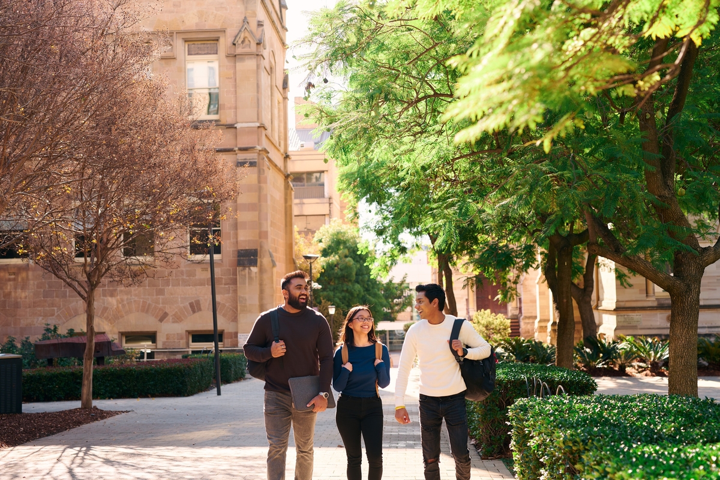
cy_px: 240
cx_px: 360
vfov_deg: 27.0
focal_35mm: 50
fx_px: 1000
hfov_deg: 39.6
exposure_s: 1/250
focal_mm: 50
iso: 80
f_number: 4
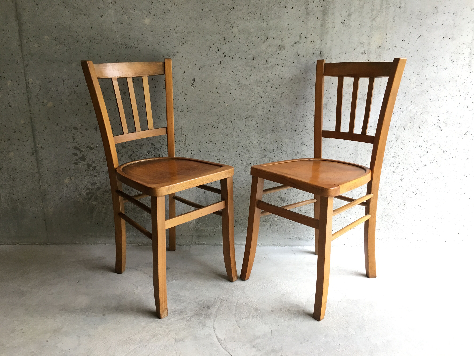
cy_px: 178
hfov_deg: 61.7
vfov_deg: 48.2
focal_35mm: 29
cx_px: 237
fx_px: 397
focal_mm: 4.15
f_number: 2.2
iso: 50
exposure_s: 1/33
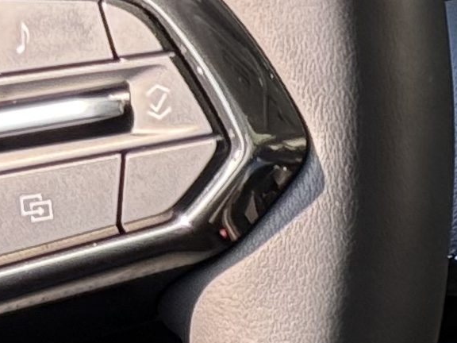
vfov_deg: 4.4
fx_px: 4436
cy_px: -160
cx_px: 1273
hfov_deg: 5.6
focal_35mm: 336
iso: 80
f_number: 1.78
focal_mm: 6.76
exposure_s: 1/356
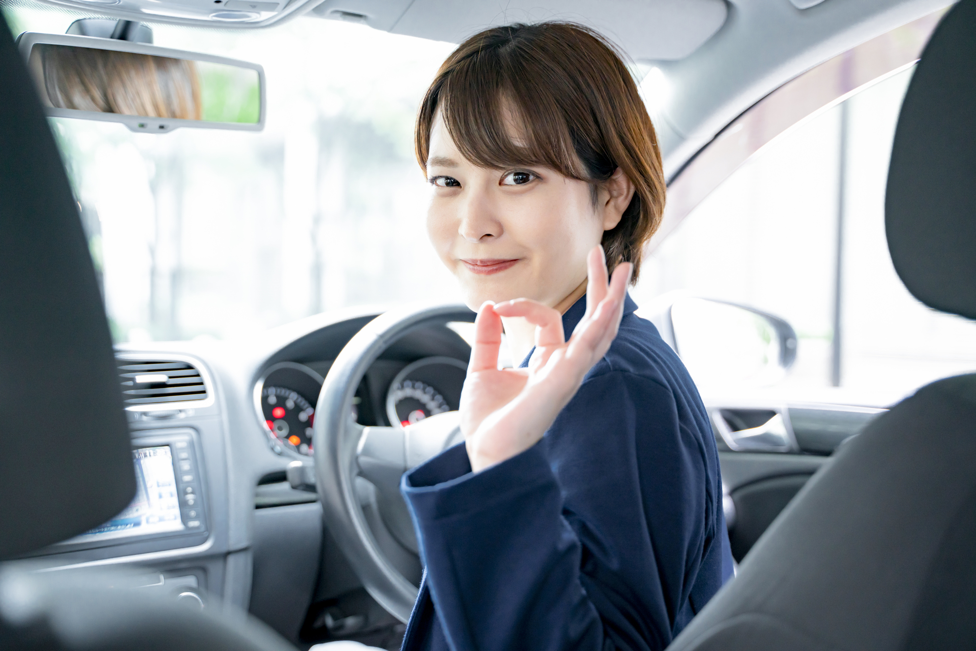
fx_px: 1220
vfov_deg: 29.9
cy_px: 326
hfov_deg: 43.6
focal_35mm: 45
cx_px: 488
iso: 640
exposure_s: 1/200
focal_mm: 45
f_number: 2.8
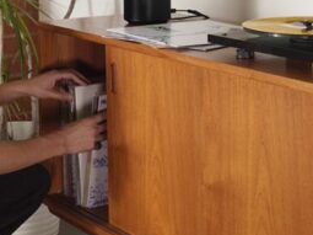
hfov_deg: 18.9
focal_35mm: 104
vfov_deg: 13.7
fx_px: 940
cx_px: 163
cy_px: -76
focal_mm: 43.3
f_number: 14
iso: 640
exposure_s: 1/125
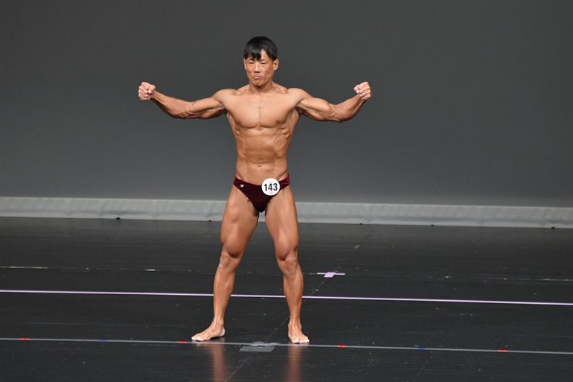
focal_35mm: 317
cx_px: 287
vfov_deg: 4.3
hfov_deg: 6.5
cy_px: 191
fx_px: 5044
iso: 4000
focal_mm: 210
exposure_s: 1/400
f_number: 5.6
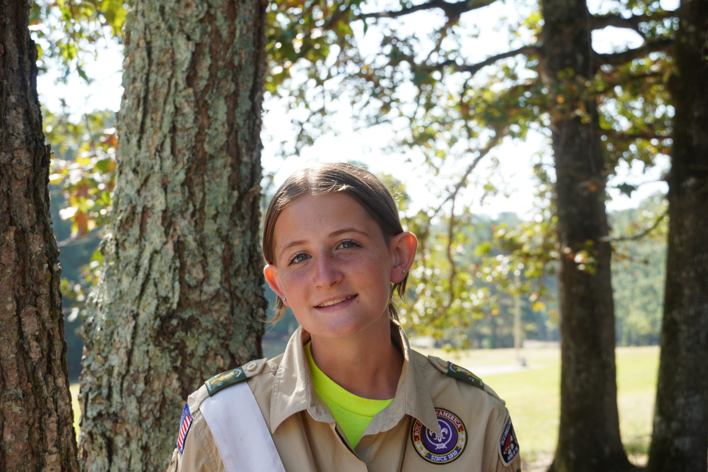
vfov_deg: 25.8
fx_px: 1032
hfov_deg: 37.8
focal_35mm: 52
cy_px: 236
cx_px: 354
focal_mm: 35
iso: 100
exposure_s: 1/100
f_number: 5.6
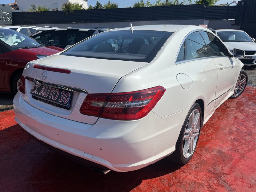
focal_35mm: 26
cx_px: 128
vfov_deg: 53.1
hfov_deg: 67.3
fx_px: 192
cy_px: 96
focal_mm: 5.1
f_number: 1.6
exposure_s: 1/6494
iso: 50
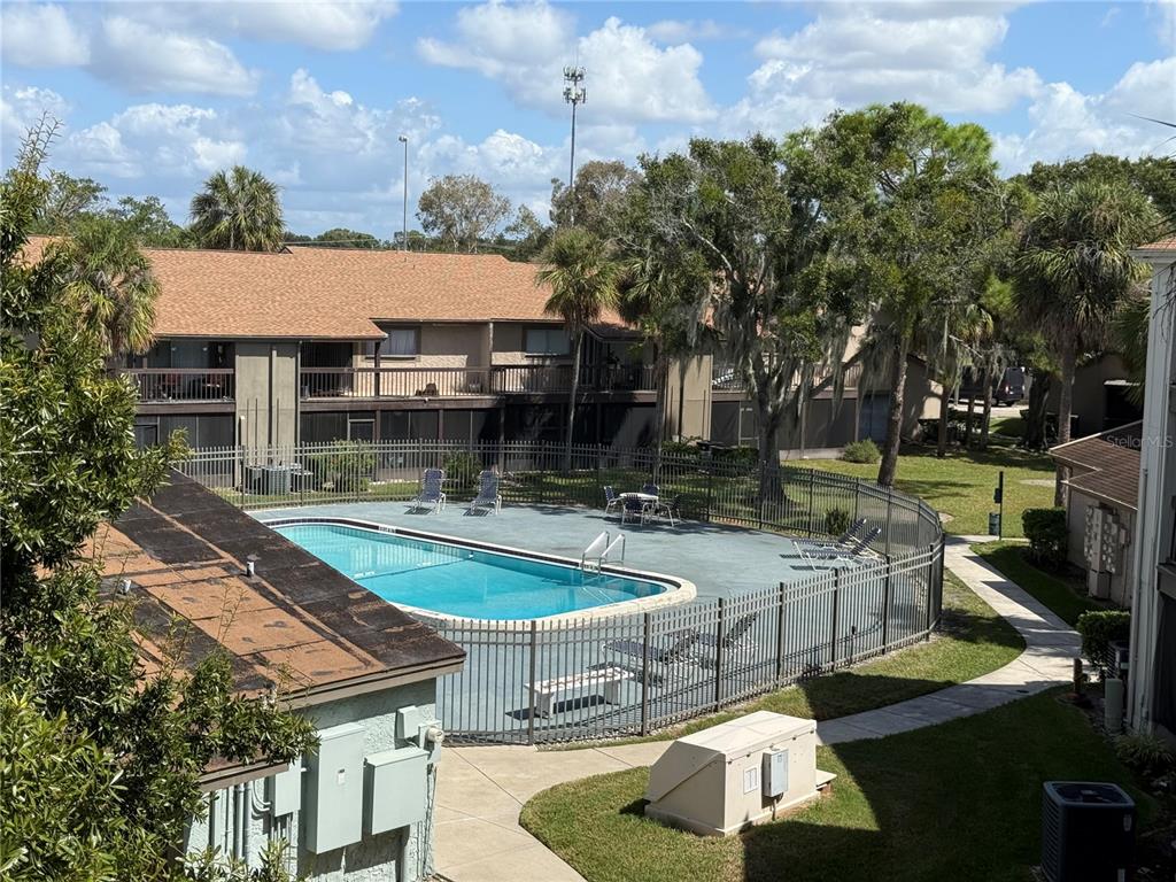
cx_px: 588
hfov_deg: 39.7
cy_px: 441
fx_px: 1631
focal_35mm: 48
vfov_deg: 30.3
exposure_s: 1/4878
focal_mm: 6.76
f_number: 1.78
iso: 64
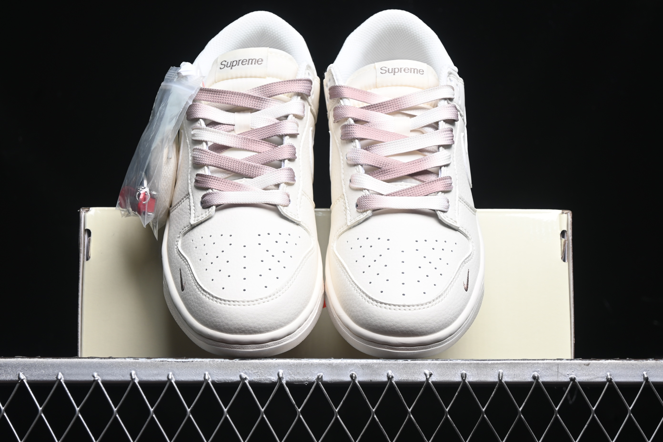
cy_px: 221
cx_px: 332
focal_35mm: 75
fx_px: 1381
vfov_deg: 18.2
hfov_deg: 27.0
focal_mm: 50
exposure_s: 1/60
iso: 160
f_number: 6.3
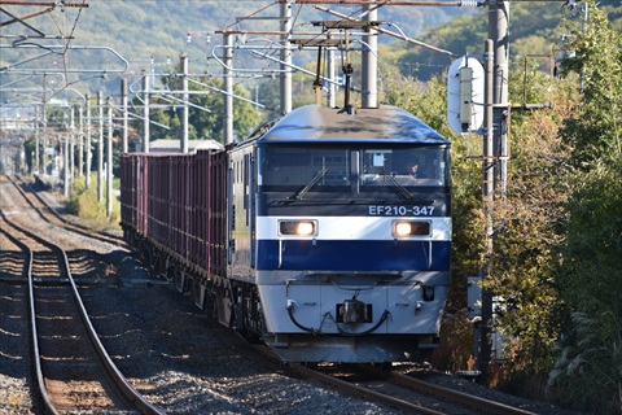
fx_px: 7774
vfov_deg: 3.1
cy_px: 208
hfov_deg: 4.6
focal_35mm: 450
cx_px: 311
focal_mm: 300
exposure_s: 1/500
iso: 320
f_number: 7.1
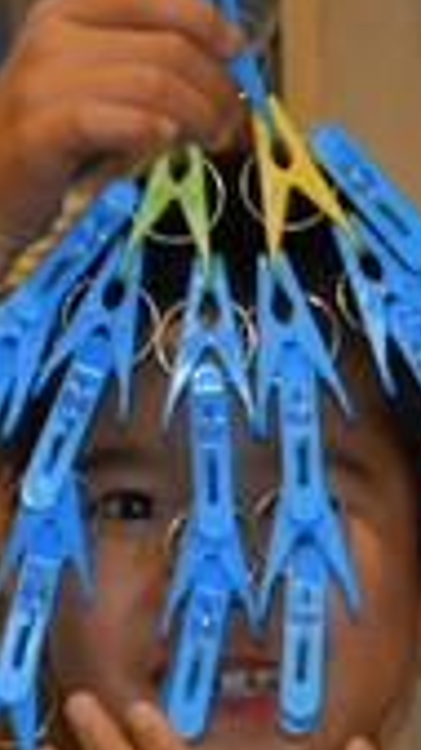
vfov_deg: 11.0
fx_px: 3872
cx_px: 177
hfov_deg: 6.2
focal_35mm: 195
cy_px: 477
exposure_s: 1/60
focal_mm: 42
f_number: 4.5
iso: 400
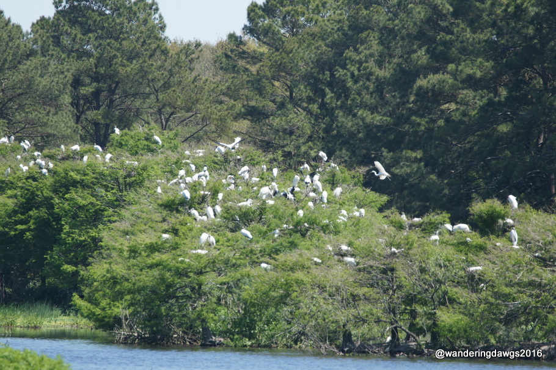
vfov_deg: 2.3
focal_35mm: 600
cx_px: 278
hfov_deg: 3.4
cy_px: 185
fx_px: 9263
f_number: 6.3
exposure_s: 1/500
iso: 200
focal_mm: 400
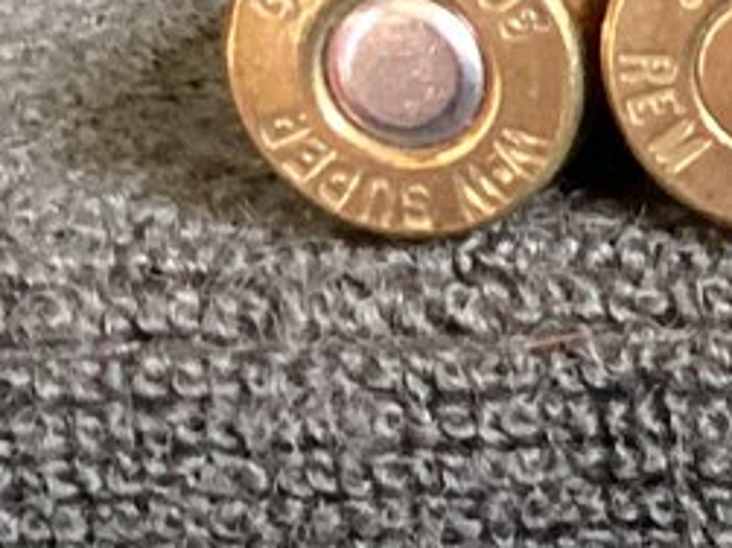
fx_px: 3952
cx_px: 1579
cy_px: 313
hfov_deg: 9.7
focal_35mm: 187
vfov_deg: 7.9
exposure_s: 1/33
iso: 320
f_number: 2.4
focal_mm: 3.3
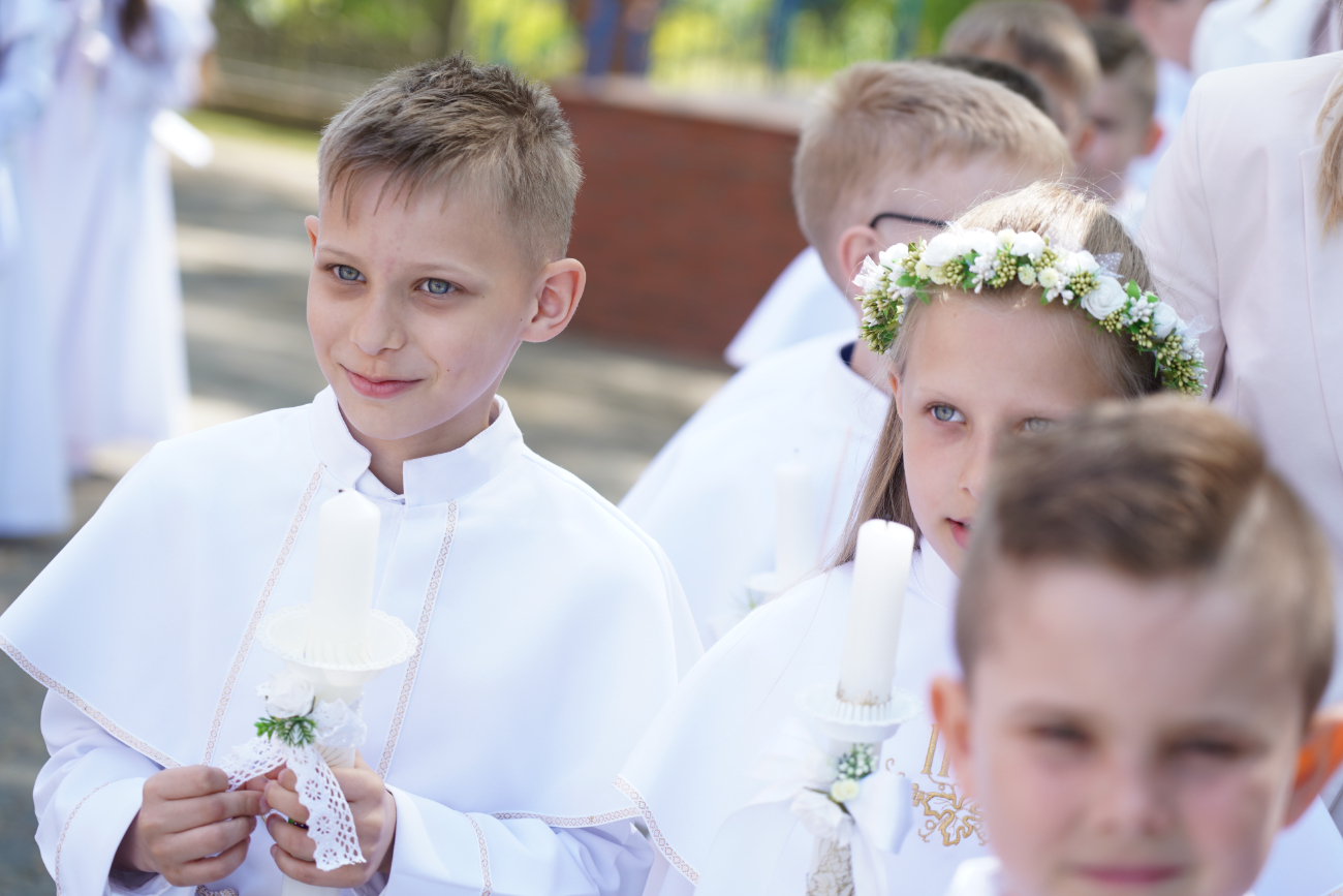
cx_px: 672
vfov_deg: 13.3
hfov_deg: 19.8
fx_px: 3843
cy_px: 448
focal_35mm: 103
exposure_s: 1/125
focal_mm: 103
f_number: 4
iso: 100
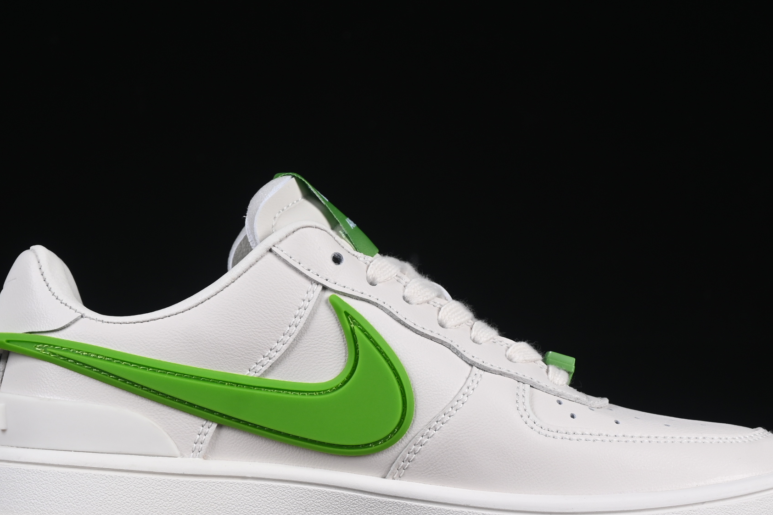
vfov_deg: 11.1
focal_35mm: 124
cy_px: 326
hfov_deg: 16.5
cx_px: 387
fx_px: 2663
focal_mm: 50
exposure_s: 1/100
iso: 160
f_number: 8
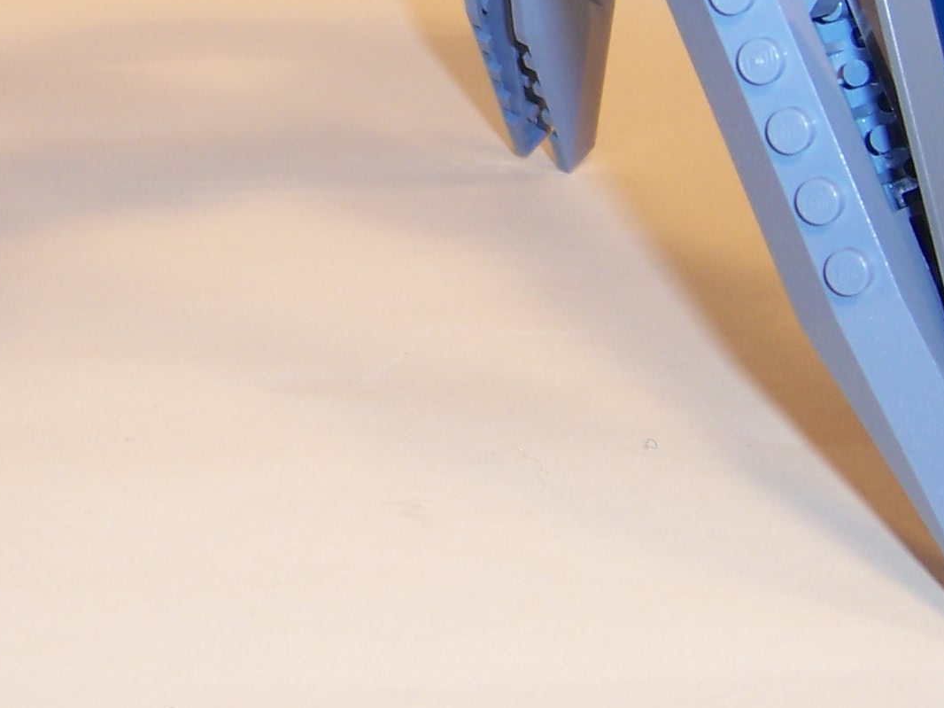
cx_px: 206
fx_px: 2372
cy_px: -62
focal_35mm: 87
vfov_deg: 16.5
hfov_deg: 22.2
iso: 80
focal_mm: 6.2
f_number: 2.8
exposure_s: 1/200
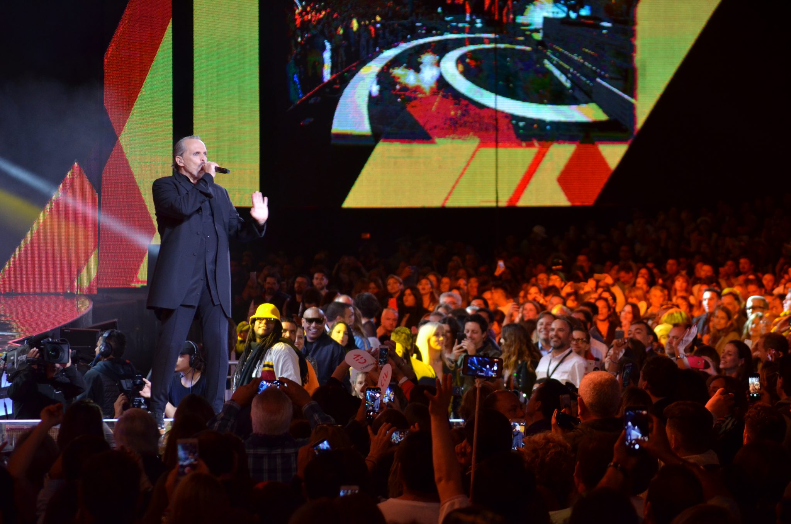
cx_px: 396
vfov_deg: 9.1
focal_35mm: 150
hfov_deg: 13.7
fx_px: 3289
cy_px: 262
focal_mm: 100
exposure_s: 1/125
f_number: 4.5
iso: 1000
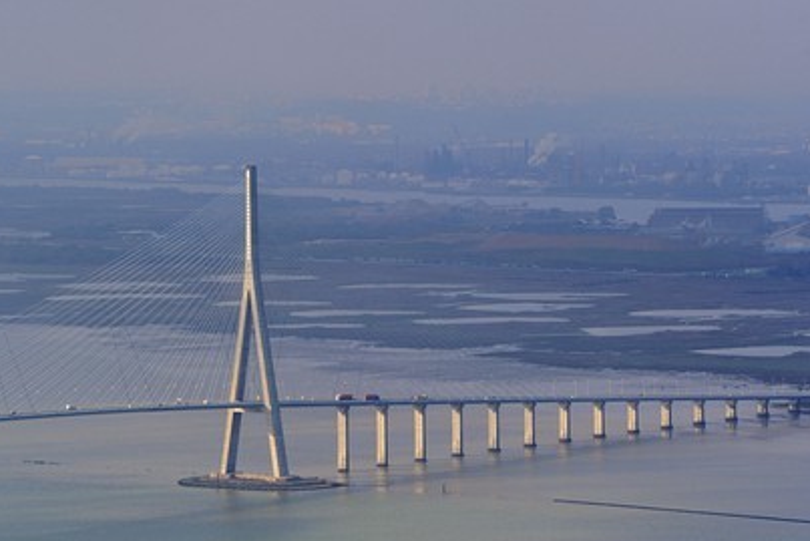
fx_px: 3984
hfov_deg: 11.6
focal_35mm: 177
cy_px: 276
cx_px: 400
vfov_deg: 7.8
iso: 400
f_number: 10
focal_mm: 170
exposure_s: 1/800
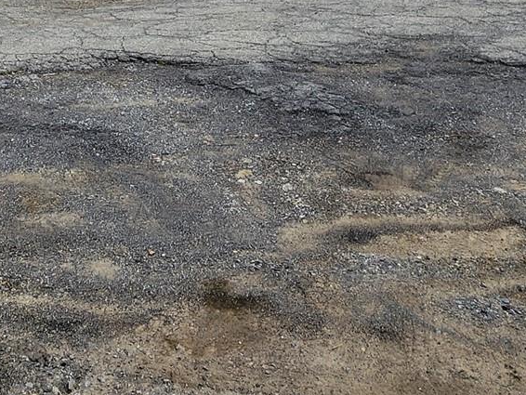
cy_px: -227
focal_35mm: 47
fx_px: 714
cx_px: 128
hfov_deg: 39.3
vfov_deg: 23.4
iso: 50
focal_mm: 2.2
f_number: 2.2
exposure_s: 1/2192
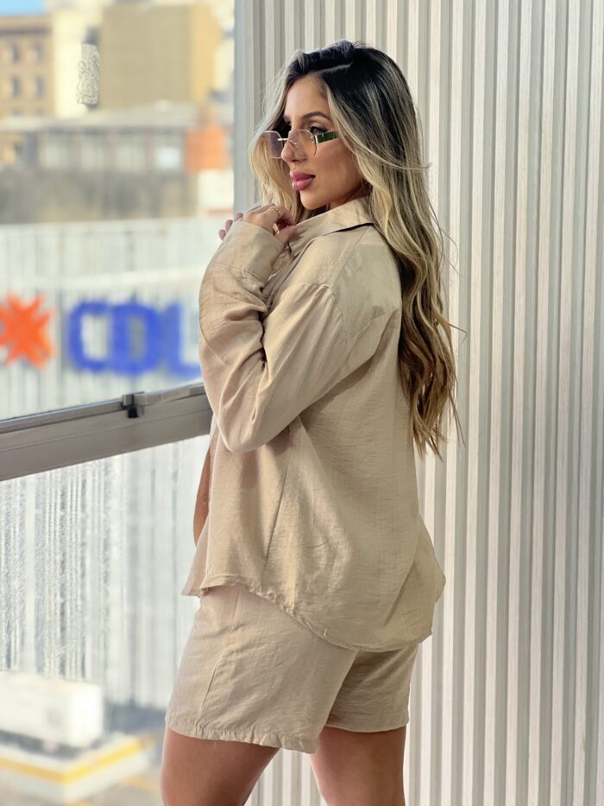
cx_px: 302
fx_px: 1791
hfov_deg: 19.1
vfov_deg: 25.3
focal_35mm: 77
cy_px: 403
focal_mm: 9
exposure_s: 1/120
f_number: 2.8
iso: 64
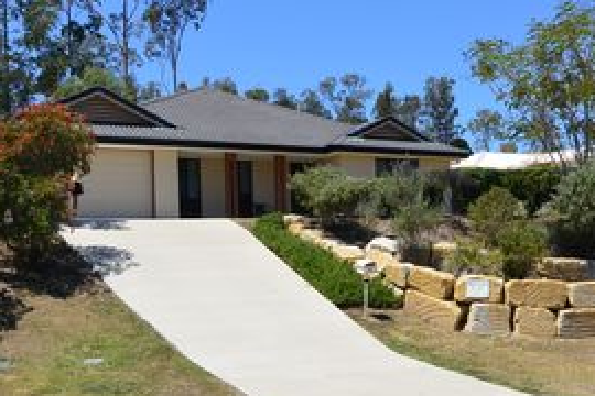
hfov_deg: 41.3
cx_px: 408
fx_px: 777
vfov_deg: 28.4
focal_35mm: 47
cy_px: 272
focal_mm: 10
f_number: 5
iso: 160
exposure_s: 1/1250
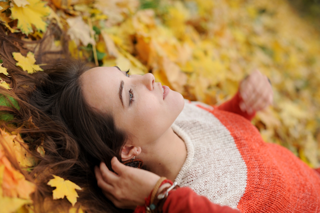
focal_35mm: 50
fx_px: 444
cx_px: 160
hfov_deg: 39.6
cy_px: 106
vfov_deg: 27.0
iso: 500
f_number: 2.8
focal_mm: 50
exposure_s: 1/125
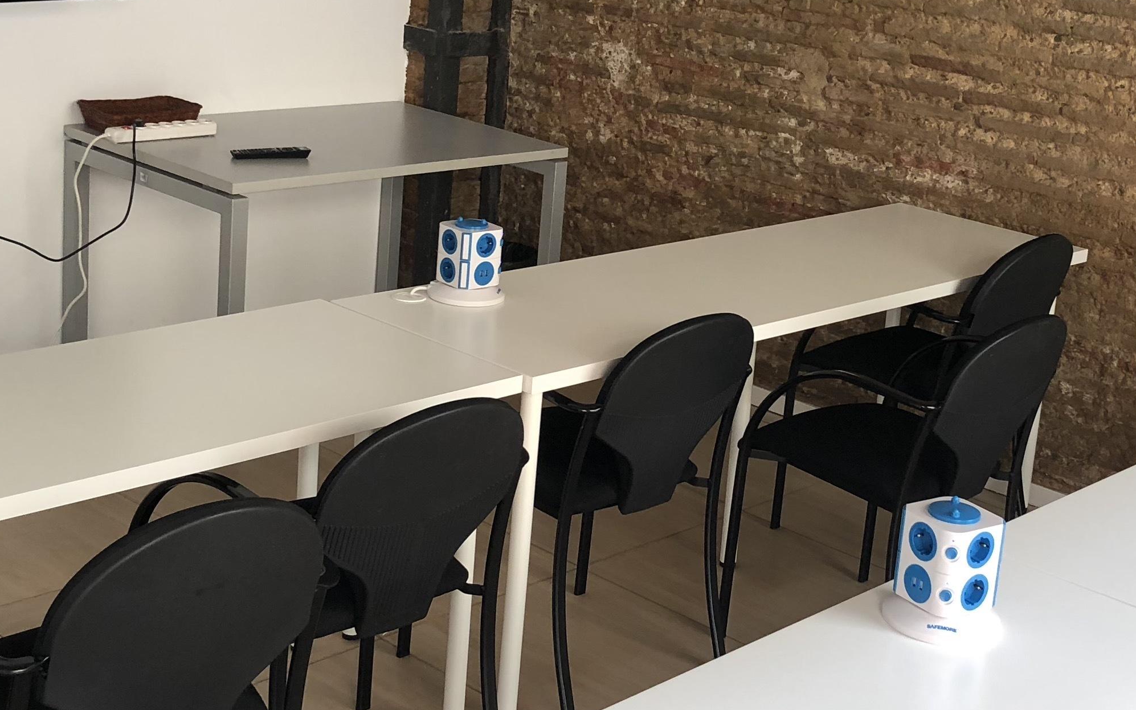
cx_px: 678
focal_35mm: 60
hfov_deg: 33.9
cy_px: 253
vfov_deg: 21.6
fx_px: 1858
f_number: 1.8
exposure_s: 1/33
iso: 25
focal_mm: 3.99
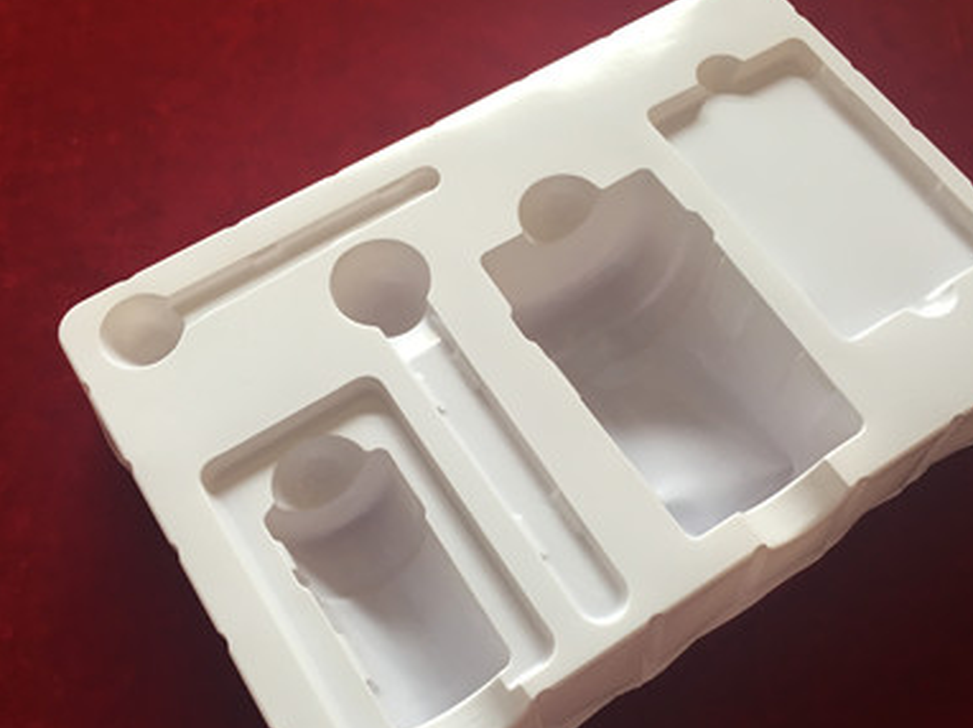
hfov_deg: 48.9
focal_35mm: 38
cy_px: 419
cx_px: 548
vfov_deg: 37.6
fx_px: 1067
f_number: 2.2
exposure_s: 1/33
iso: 80
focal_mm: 4.15
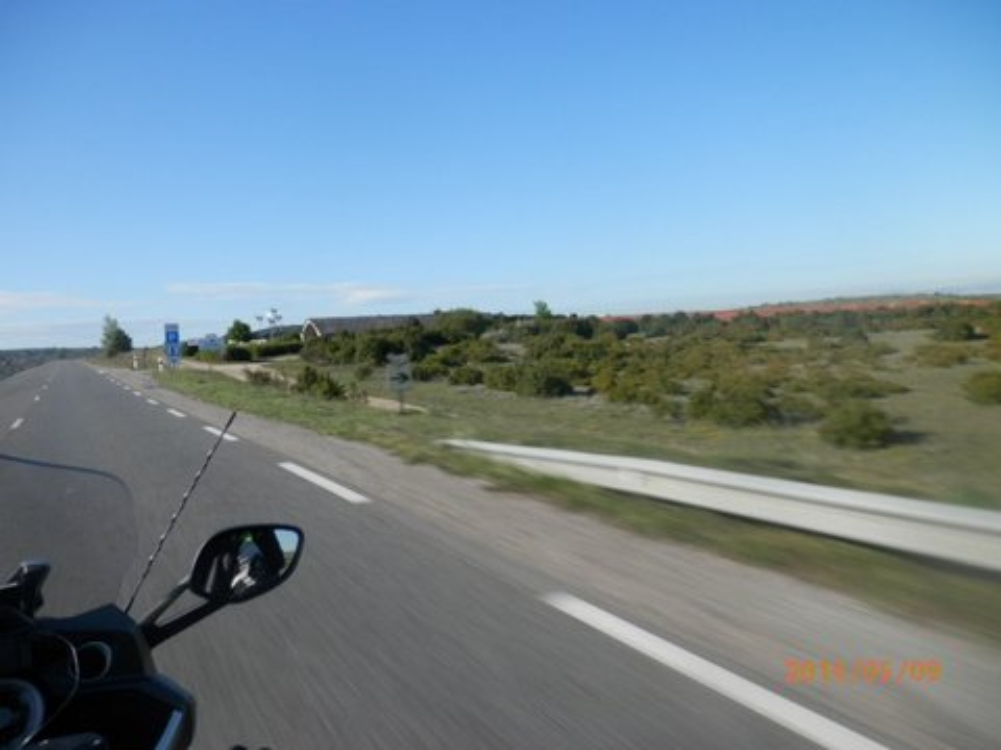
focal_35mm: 25
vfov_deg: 54.9
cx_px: 500
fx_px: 723
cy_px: 375
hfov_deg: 69.4
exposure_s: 1/125
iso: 80
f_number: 8.7
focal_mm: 4.5
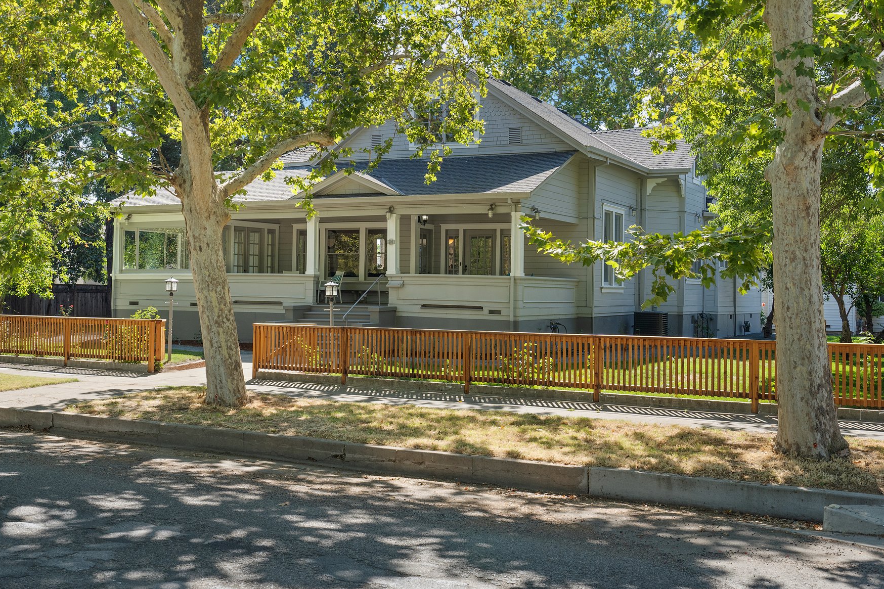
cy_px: 273
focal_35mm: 41
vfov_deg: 32.6
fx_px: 1007
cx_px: 413
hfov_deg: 47.4
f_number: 8
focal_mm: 35
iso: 320
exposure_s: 1/100
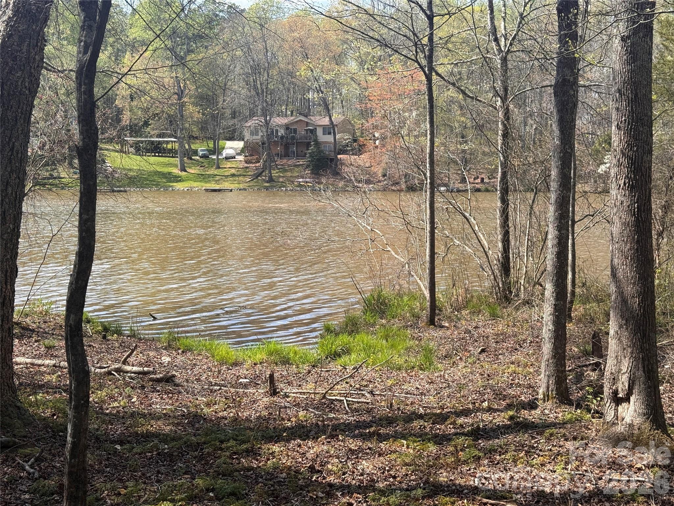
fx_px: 935
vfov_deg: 30.3
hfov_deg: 39.7
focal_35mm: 48
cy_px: 253
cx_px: 337
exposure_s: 1/1637
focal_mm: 6.76
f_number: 1.78
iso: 64
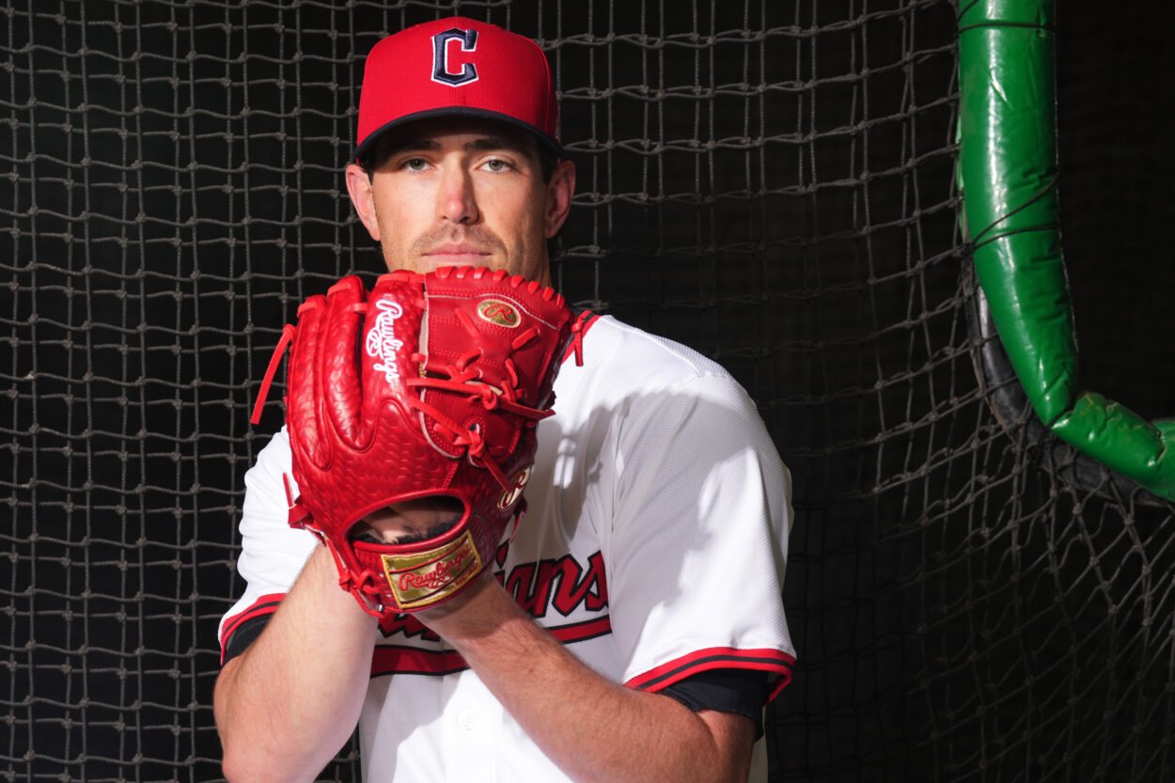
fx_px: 4373
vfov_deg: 10.2
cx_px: 588
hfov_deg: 15.3
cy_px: 392
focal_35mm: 134
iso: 320
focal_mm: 134
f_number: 9
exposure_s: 1/200
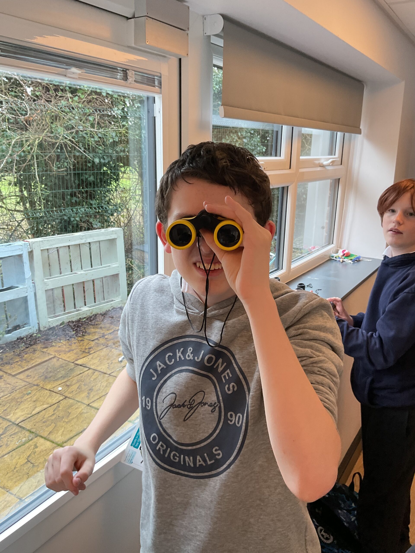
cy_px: 276
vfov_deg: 61.7
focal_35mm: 29
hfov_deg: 48.2
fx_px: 464
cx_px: 208
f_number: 1.8
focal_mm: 3
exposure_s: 1/60
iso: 80
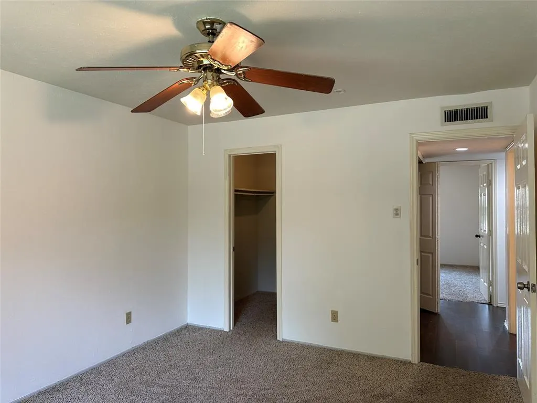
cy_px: 202
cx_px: 268
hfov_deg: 71.6
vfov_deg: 56.8
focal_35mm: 24
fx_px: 372
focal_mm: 6.86
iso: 160
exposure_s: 1/120
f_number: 1.78
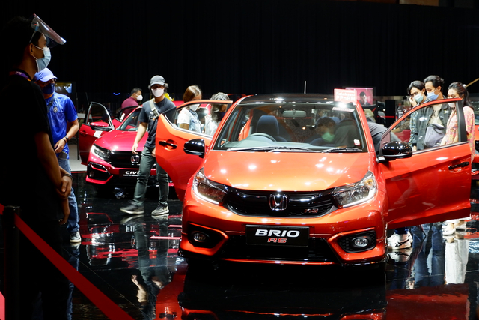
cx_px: 240
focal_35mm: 57
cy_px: 160
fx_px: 759
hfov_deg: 35.0
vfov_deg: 23.8
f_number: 5.3
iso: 800
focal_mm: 38.7
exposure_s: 1/25
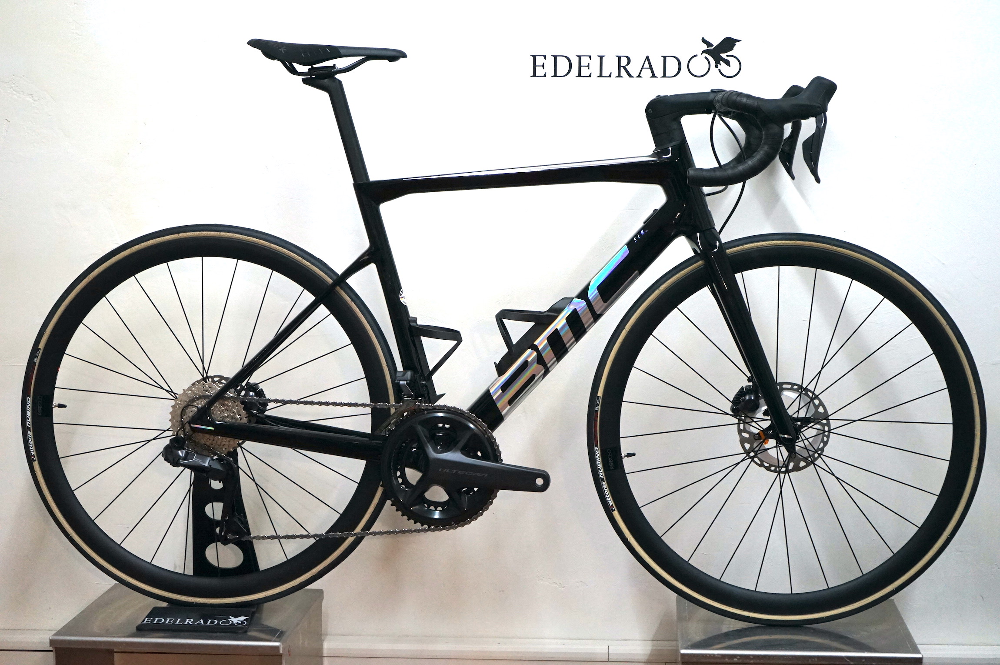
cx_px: 500
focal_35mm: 70
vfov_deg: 19.4
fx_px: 1943
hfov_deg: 28.9
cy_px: 332
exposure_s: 1/160
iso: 2500
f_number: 5.6
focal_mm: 70
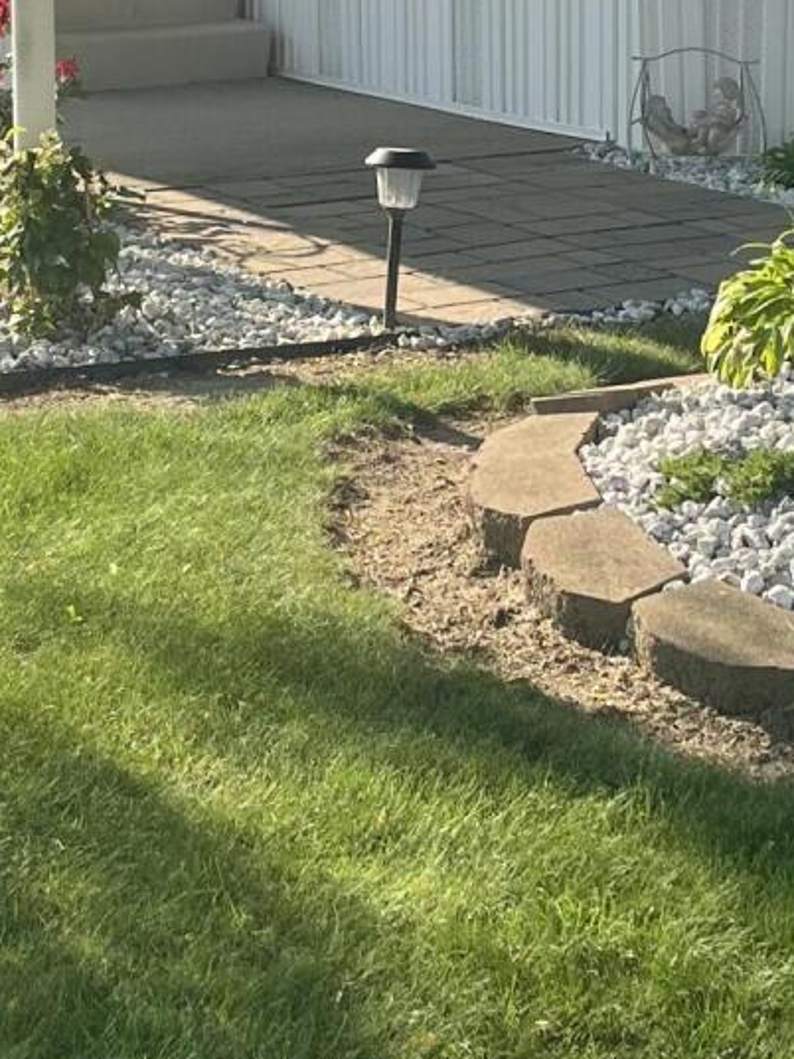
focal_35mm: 97
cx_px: 496
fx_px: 2967
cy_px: 61
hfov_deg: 15.2
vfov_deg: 19.8
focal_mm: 5.1
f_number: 1.6
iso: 50
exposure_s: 1/1163
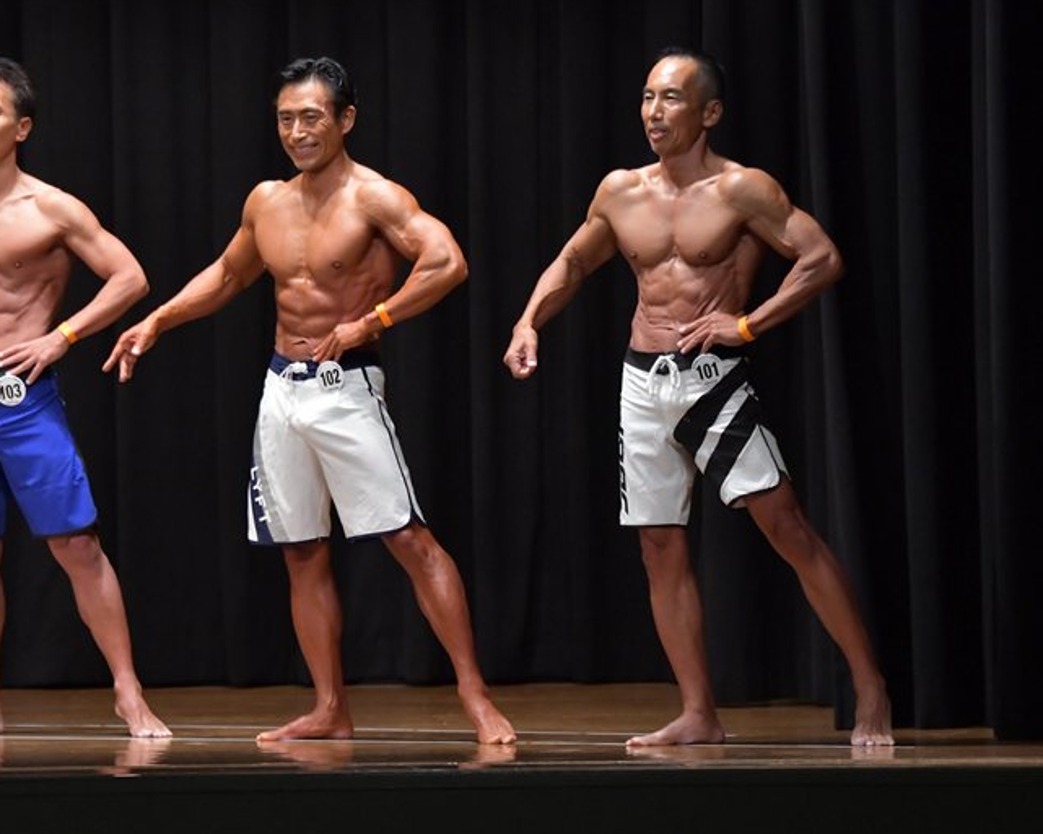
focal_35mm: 229
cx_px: 491
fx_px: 7070
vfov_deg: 6.8
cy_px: 418
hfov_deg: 8.4
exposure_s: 1/400
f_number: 5.6
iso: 6400
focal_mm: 135
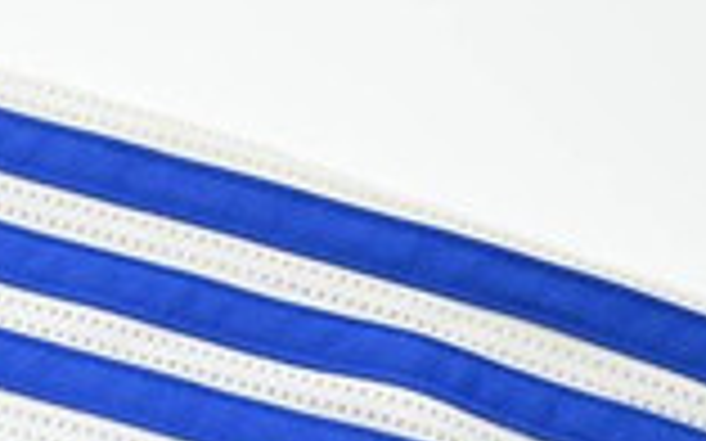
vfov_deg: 6.4
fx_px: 3751
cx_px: -659
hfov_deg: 10.0
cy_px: 1048
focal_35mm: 195
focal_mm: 30
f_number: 4.8
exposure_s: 1/125
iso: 200
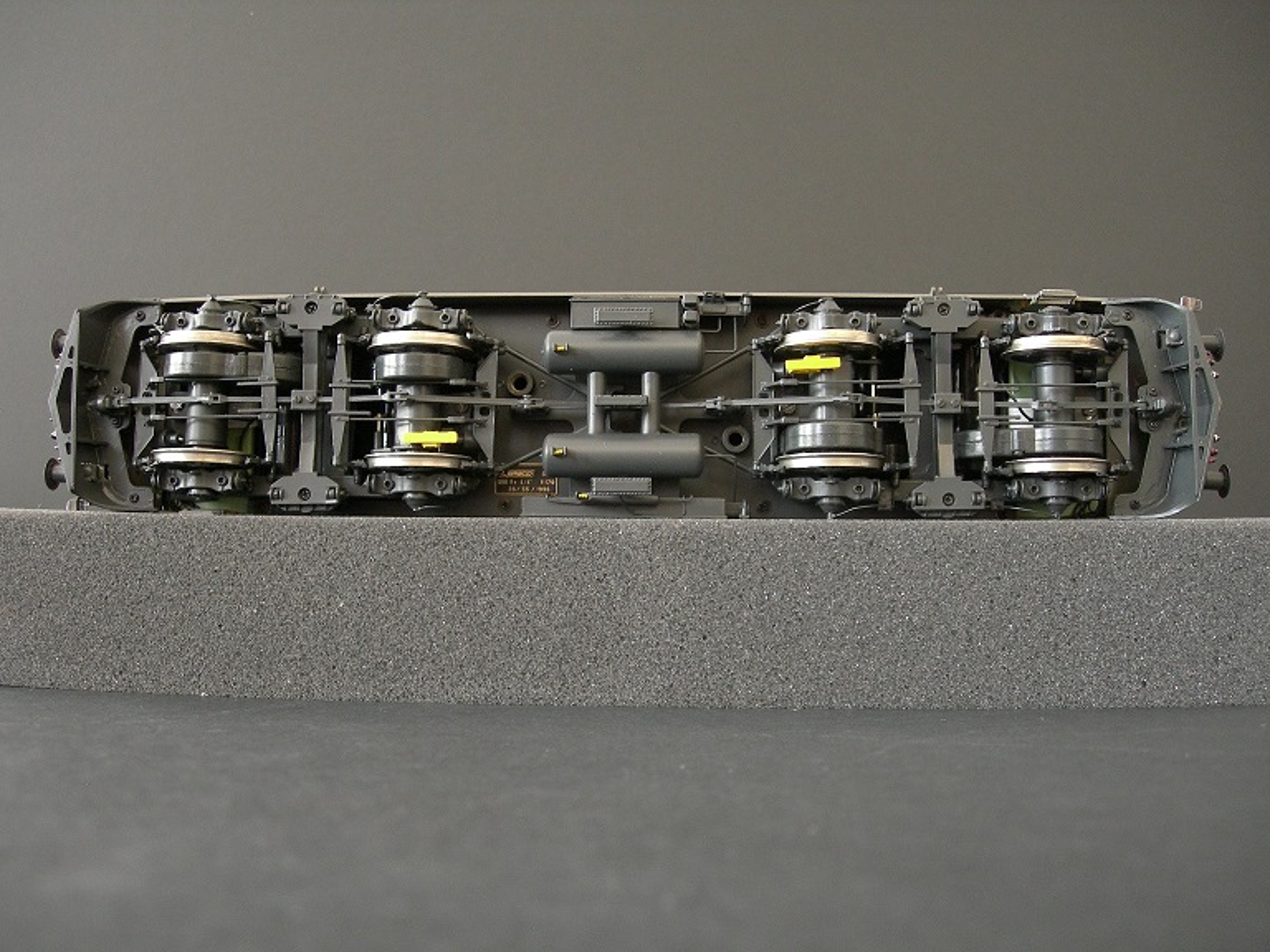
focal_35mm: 38
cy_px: 476
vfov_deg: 37.7
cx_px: 635
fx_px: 1394
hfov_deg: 49.0
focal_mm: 7.8
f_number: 2.8
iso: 200
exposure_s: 1.09
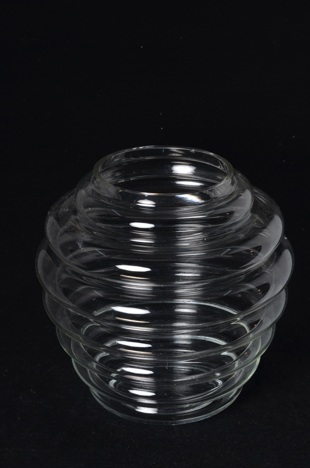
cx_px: 155
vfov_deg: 27.0
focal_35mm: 75
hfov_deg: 18.1
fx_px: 973
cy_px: 234
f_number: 11
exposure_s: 1/125
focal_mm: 50
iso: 100
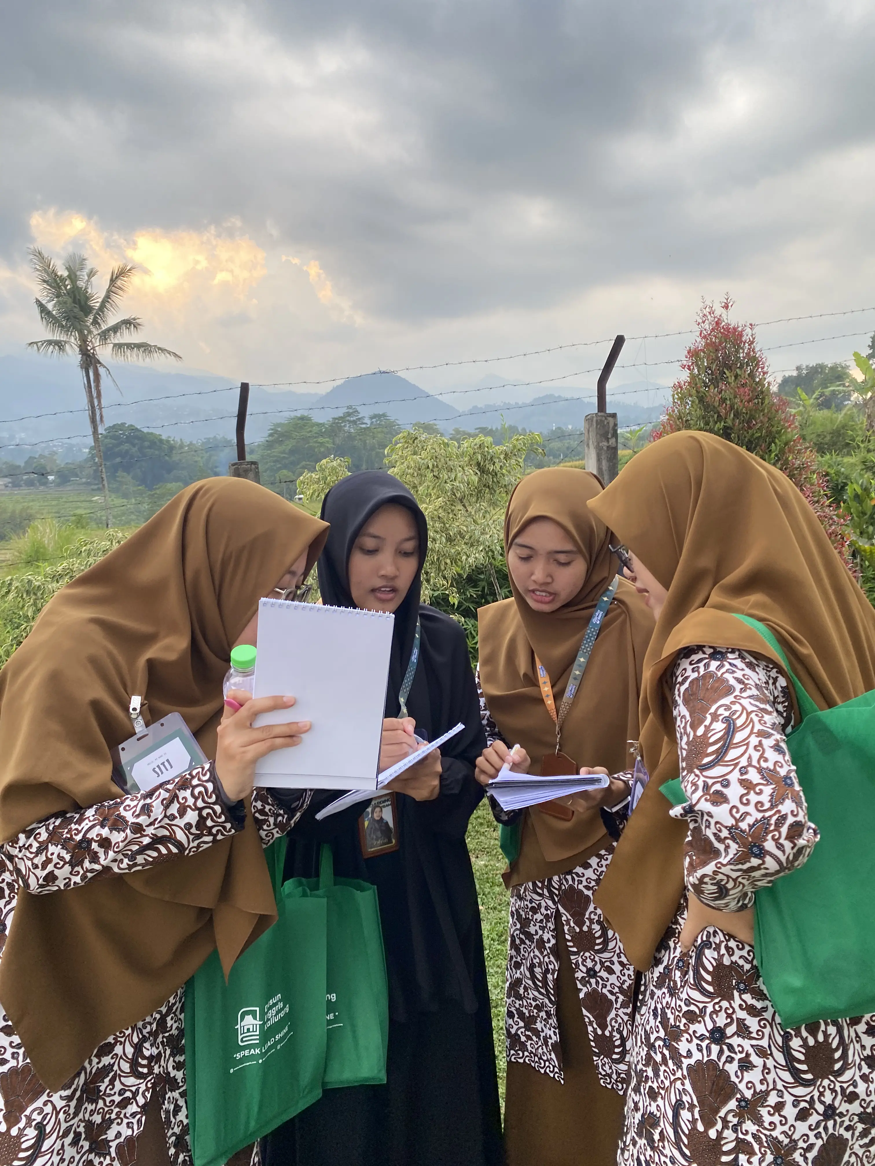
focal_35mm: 26
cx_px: 438
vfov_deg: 67.3
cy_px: 583
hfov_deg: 53.1
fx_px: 876
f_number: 1.8
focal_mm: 4.25
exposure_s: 1/122
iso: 40
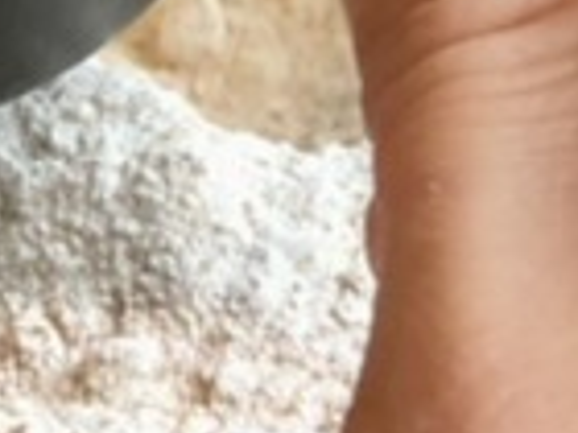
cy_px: -400
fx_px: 3423
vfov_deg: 7.0
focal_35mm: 205
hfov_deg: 9.4
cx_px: -297
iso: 40
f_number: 1.8
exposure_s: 1/30
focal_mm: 3.99
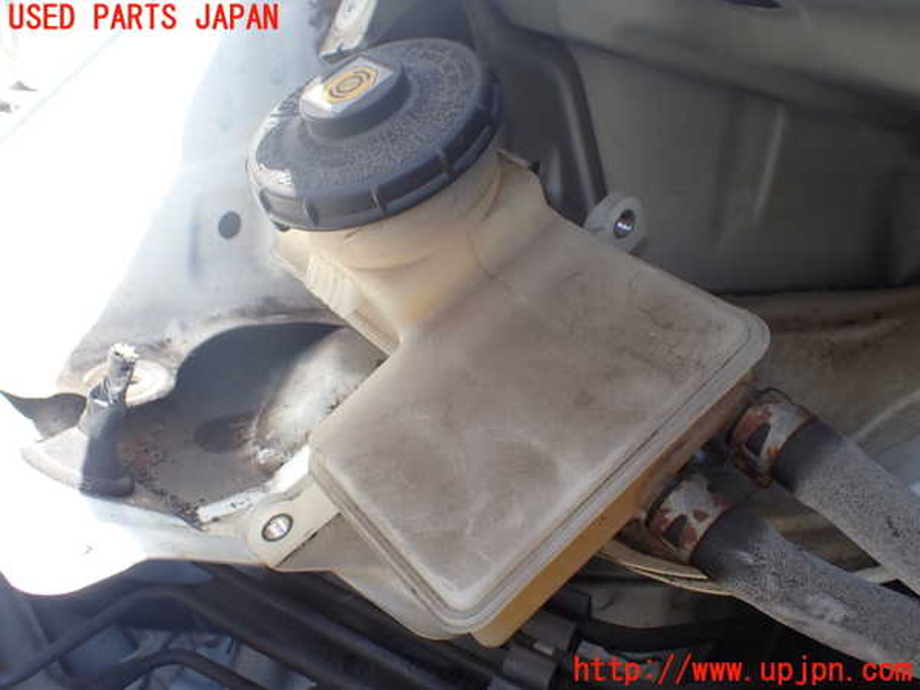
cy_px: 345
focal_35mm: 30
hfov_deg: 60.0
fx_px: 797
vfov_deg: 46.8
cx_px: 460
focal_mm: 5.4
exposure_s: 1/125
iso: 100
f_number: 3.2
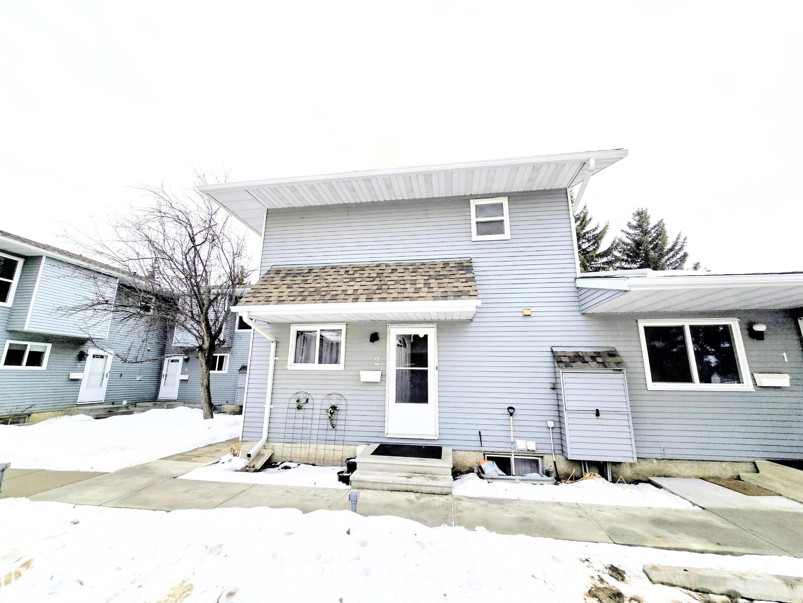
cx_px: 402
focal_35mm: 13
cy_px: 302
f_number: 2.2
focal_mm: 2.2
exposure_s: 1/3399
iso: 50
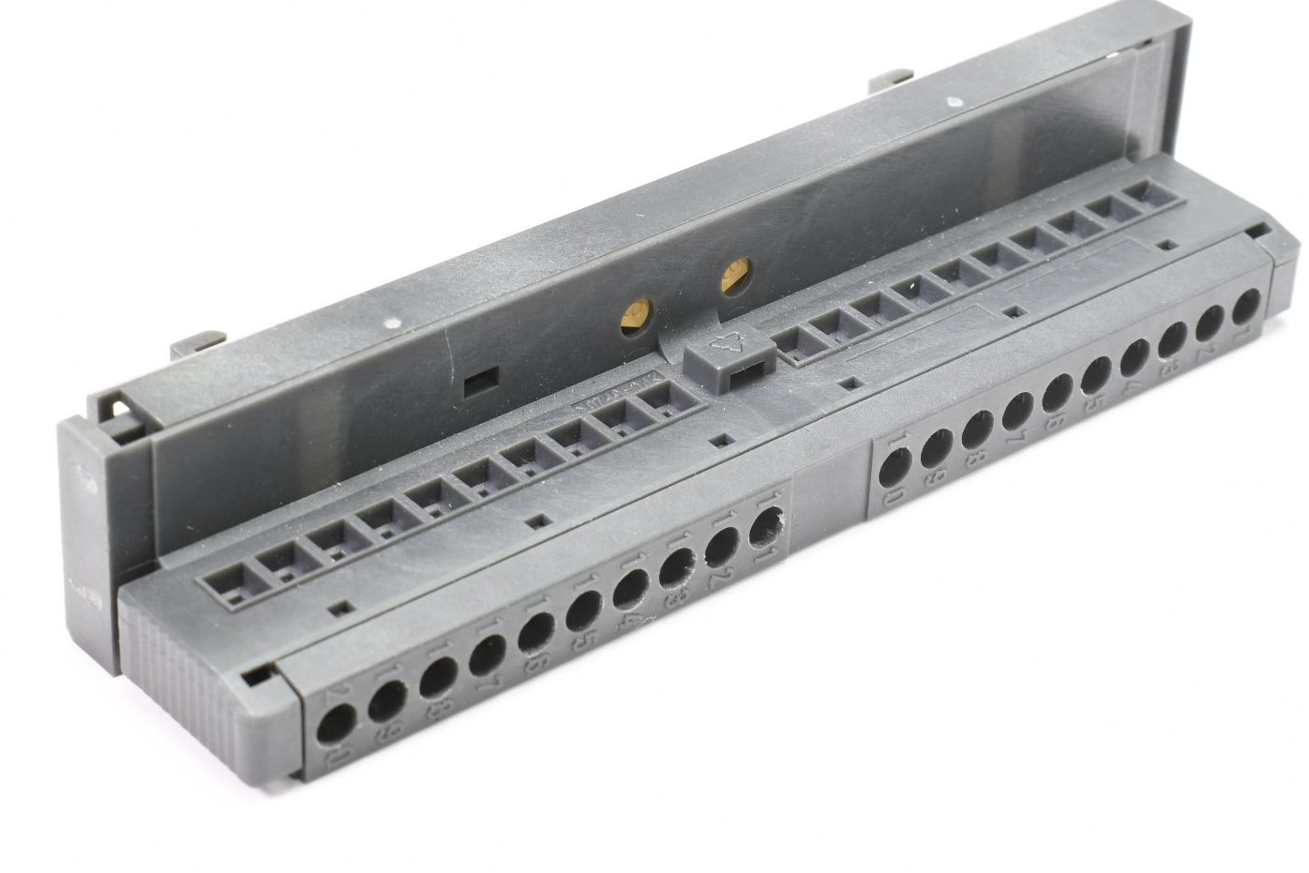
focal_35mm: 110
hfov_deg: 18.6
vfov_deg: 12.5
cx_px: 696
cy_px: 388
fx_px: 4000
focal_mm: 48
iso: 250
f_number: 11
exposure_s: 1/8
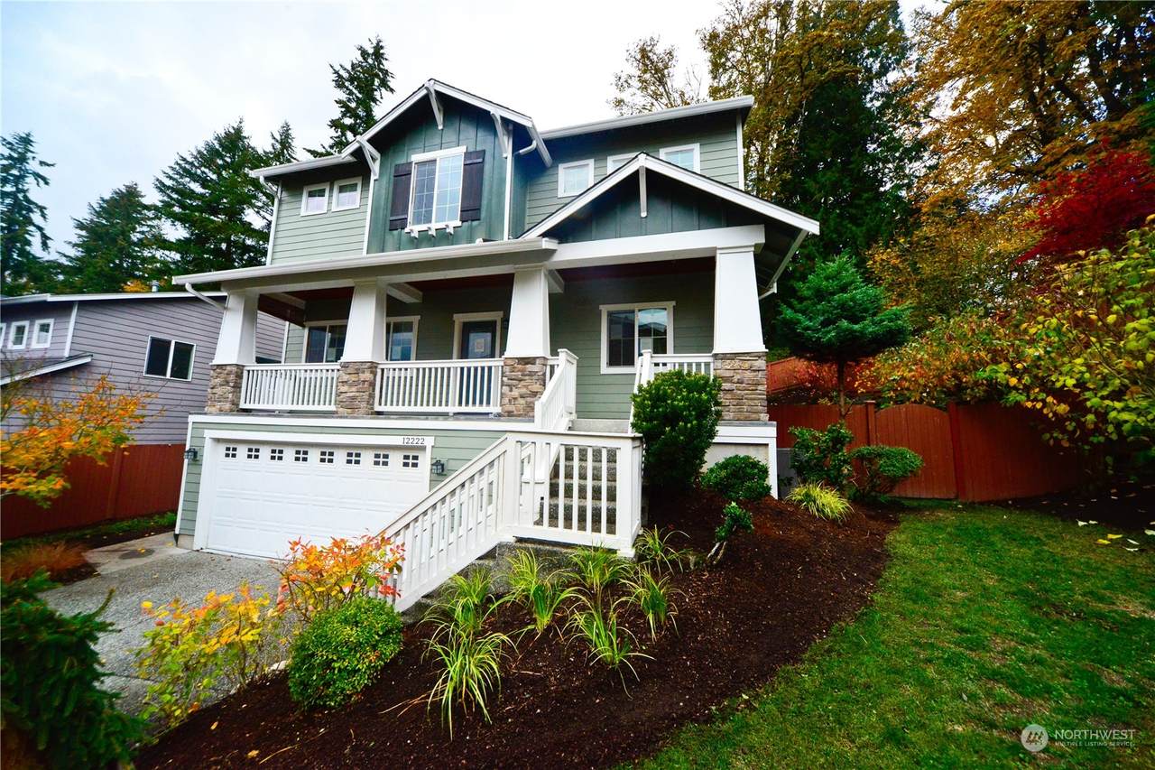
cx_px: 578
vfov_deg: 90.0
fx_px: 385
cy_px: 385
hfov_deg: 112.6
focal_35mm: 12
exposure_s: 1/640
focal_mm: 12
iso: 2500
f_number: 13
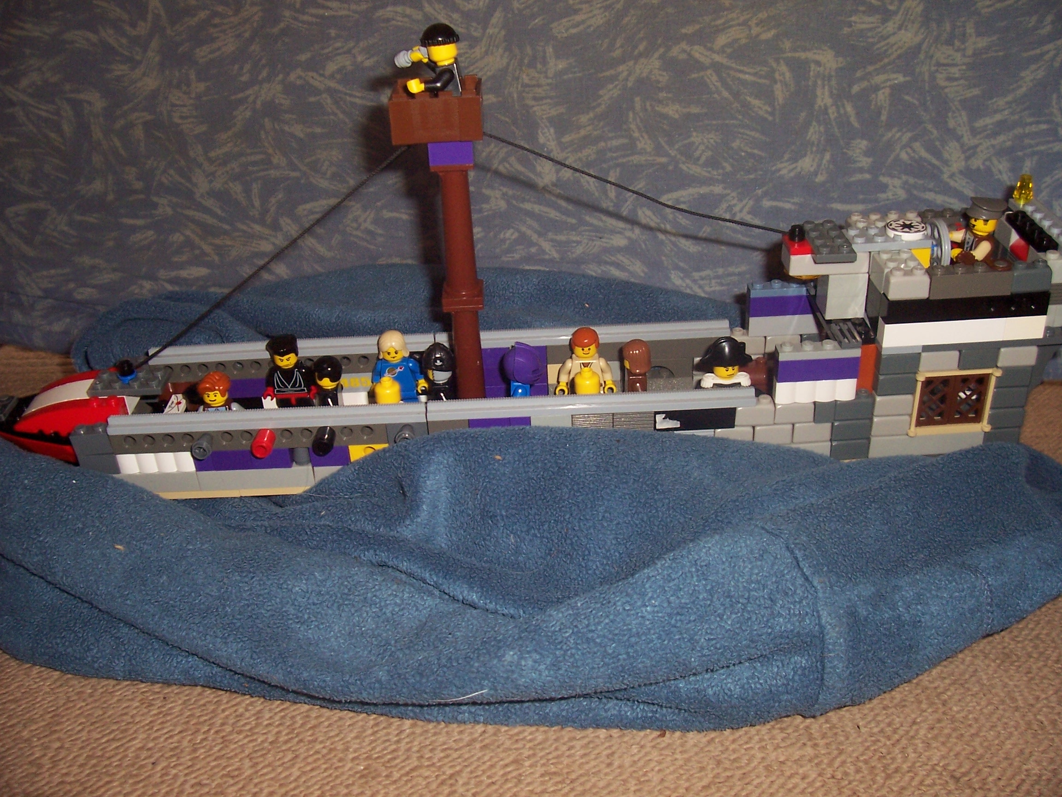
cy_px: 398
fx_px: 1043
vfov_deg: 41.8
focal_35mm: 34
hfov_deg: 54.0
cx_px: 531
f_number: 2.7
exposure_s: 1/60
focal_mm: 5.6
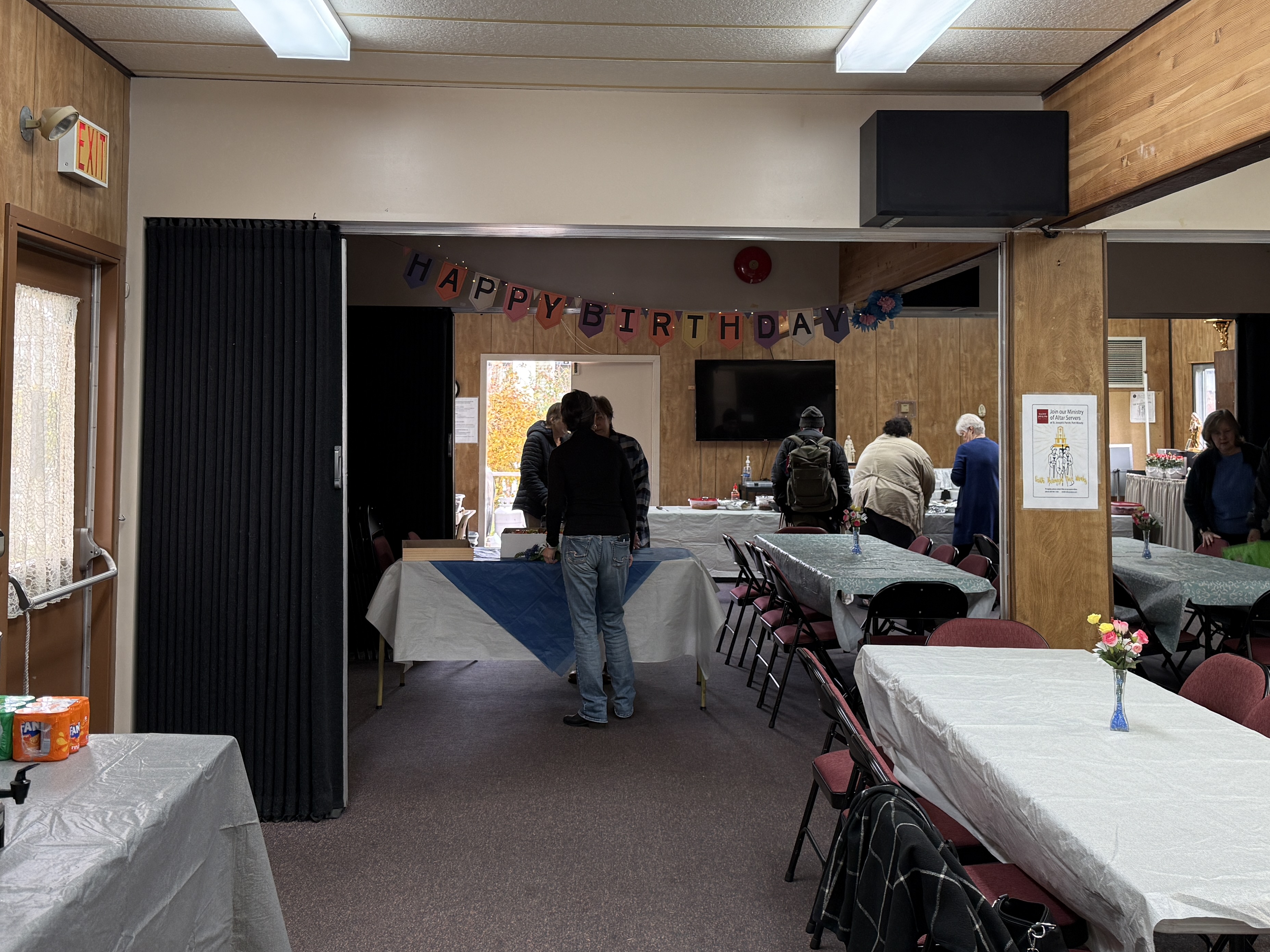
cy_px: 350
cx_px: 644
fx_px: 1358
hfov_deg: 50.1
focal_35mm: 37
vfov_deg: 38.4
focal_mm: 6.76
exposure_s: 1/60
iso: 125
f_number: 1.78
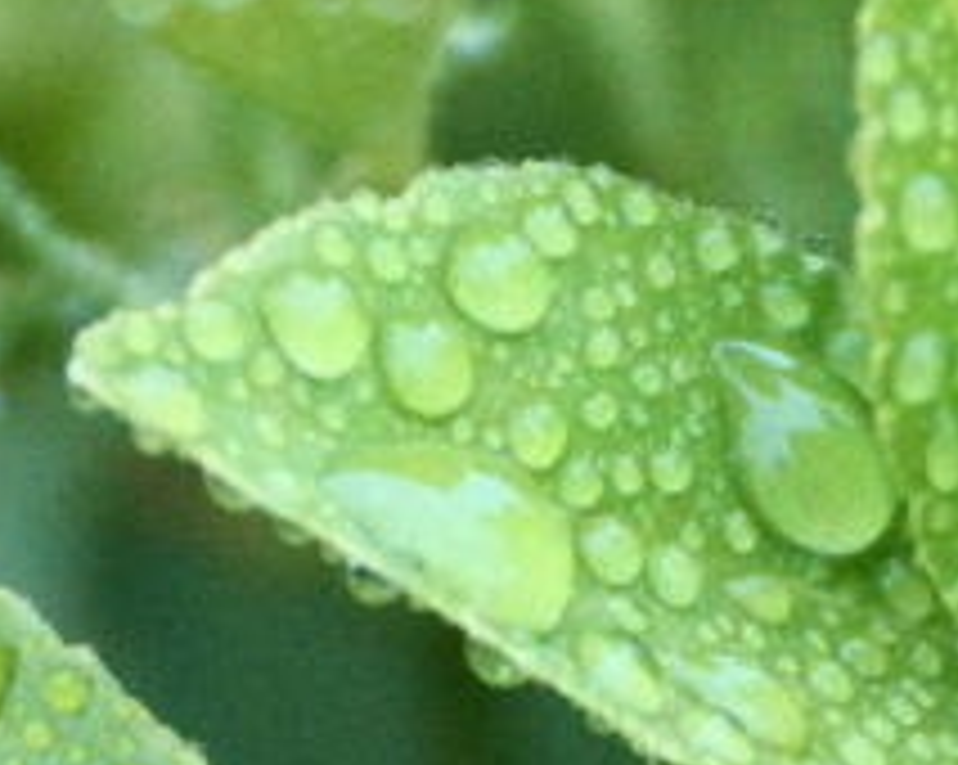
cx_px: 762
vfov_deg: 1.6
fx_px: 28101
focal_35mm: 992
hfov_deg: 2.0
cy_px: 652
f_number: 6.3
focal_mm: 150
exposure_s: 1/160
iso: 1600
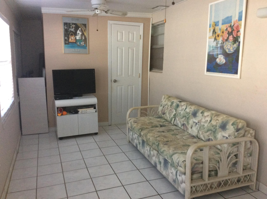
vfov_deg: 44.1
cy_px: 100
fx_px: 246
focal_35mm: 32
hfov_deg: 56.9
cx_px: 134
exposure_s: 1/24
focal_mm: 3.3
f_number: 2.4
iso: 160
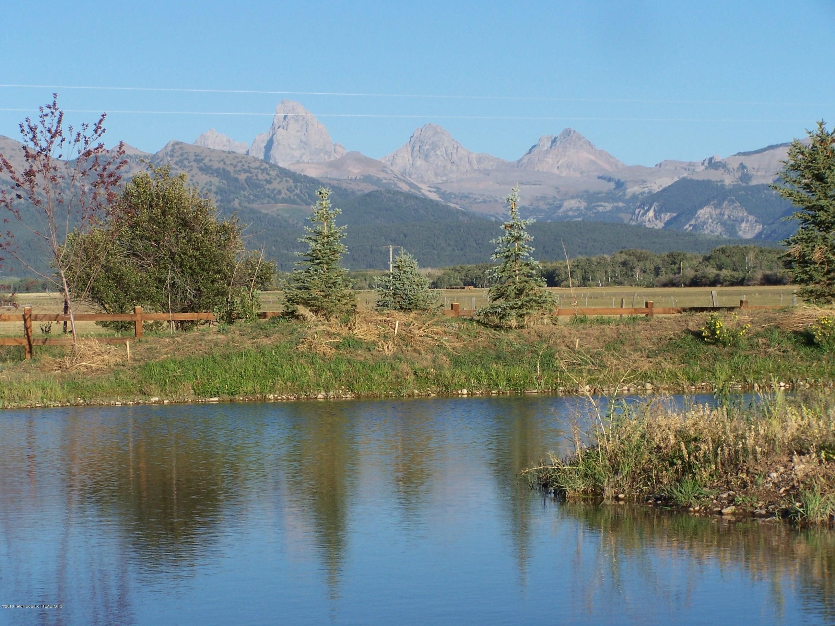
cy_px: 313
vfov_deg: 14.1
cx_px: 418
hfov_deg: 18.7
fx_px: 2533
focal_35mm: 105
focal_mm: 17.5
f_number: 4.5
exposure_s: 1/750
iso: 80
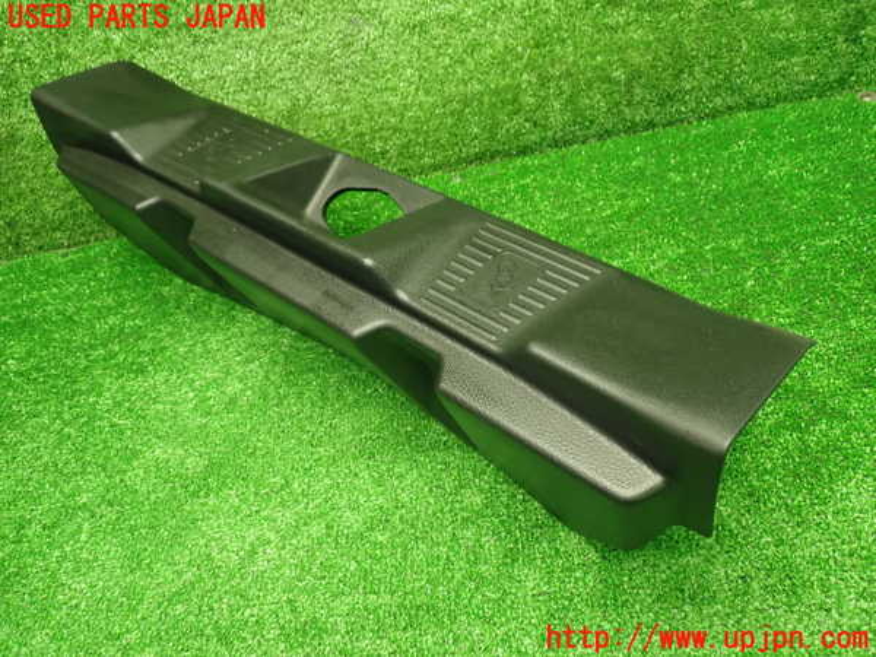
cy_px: 328
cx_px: 438
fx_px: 759
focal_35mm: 30
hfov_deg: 60.0
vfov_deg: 46.8
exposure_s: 1/30
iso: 320
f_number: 2.3
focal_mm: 5.4
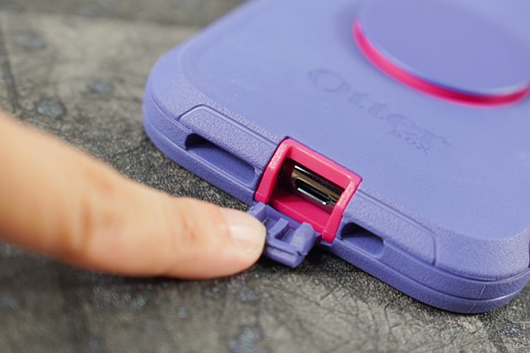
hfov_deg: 21.3
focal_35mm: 96
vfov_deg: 14.3
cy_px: 153
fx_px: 1407
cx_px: 288
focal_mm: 55
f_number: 4
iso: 250
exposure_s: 1/60
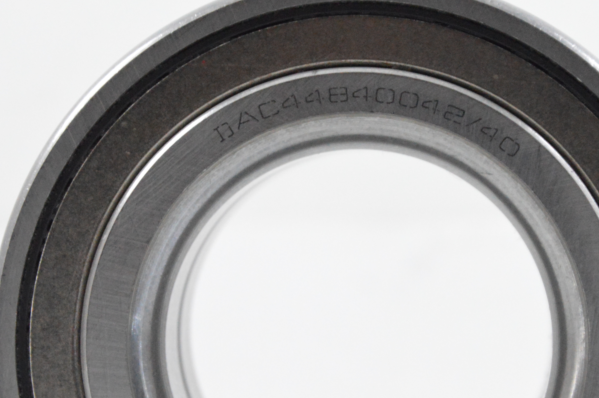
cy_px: 307
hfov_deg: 7.9
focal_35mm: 260
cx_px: 355
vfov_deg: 5.3
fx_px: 4325
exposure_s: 1/100
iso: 3200
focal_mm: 75
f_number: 7.1
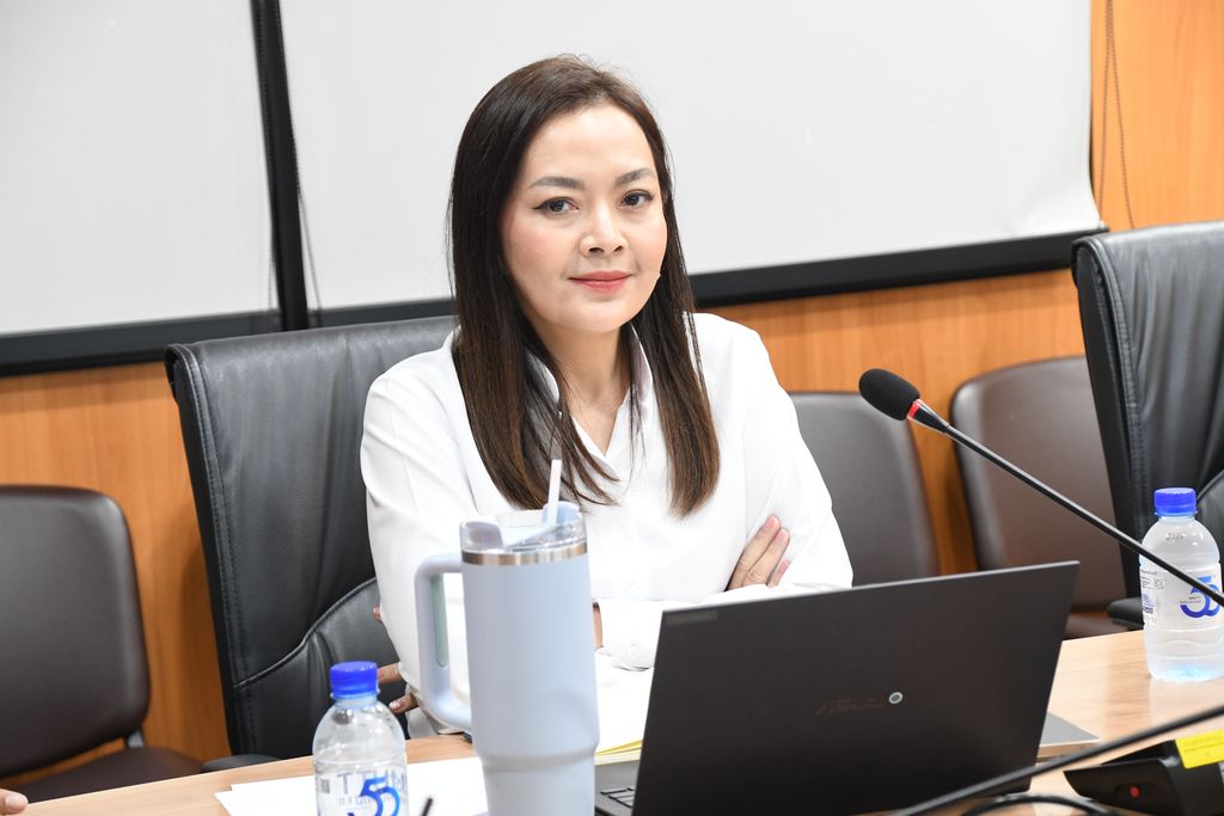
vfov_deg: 12.2
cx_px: 612
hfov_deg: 18.3
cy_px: 408
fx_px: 3808
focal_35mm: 112
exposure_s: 1/50
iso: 1600
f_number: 6.3
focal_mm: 75
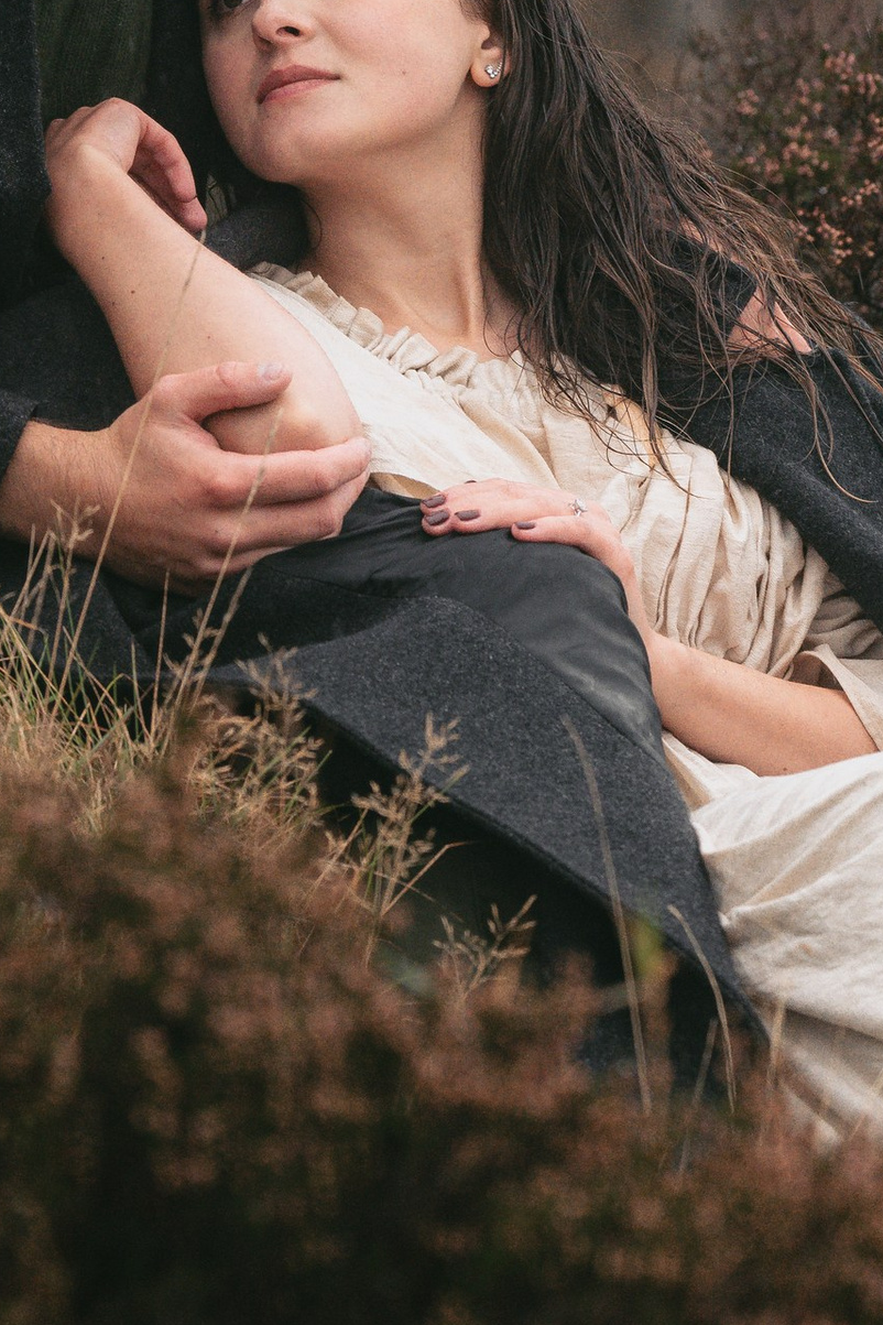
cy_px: 69
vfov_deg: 4.8
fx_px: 15856
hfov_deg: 3.2
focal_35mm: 431
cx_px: 272
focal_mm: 135
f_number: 4
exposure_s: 1/500
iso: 500
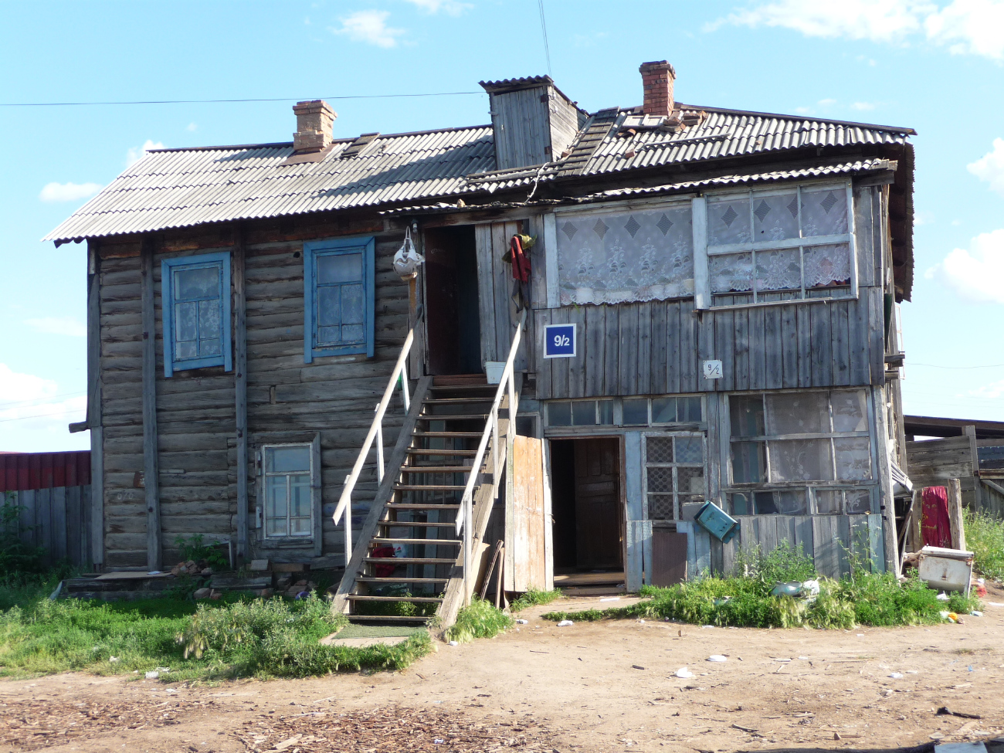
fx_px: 1450
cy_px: 376
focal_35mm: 50
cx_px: 502
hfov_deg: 38.2
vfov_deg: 29.1
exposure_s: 1/250
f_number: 4.2
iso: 100
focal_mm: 8.5
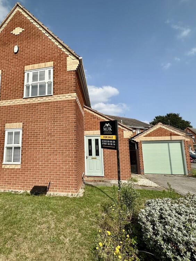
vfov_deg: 84.7
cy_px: 131
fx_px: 143
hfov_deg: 67.0
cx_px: 67
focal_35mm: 19
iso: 50
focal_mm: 2.22
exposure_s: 1/2747
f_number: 2.2
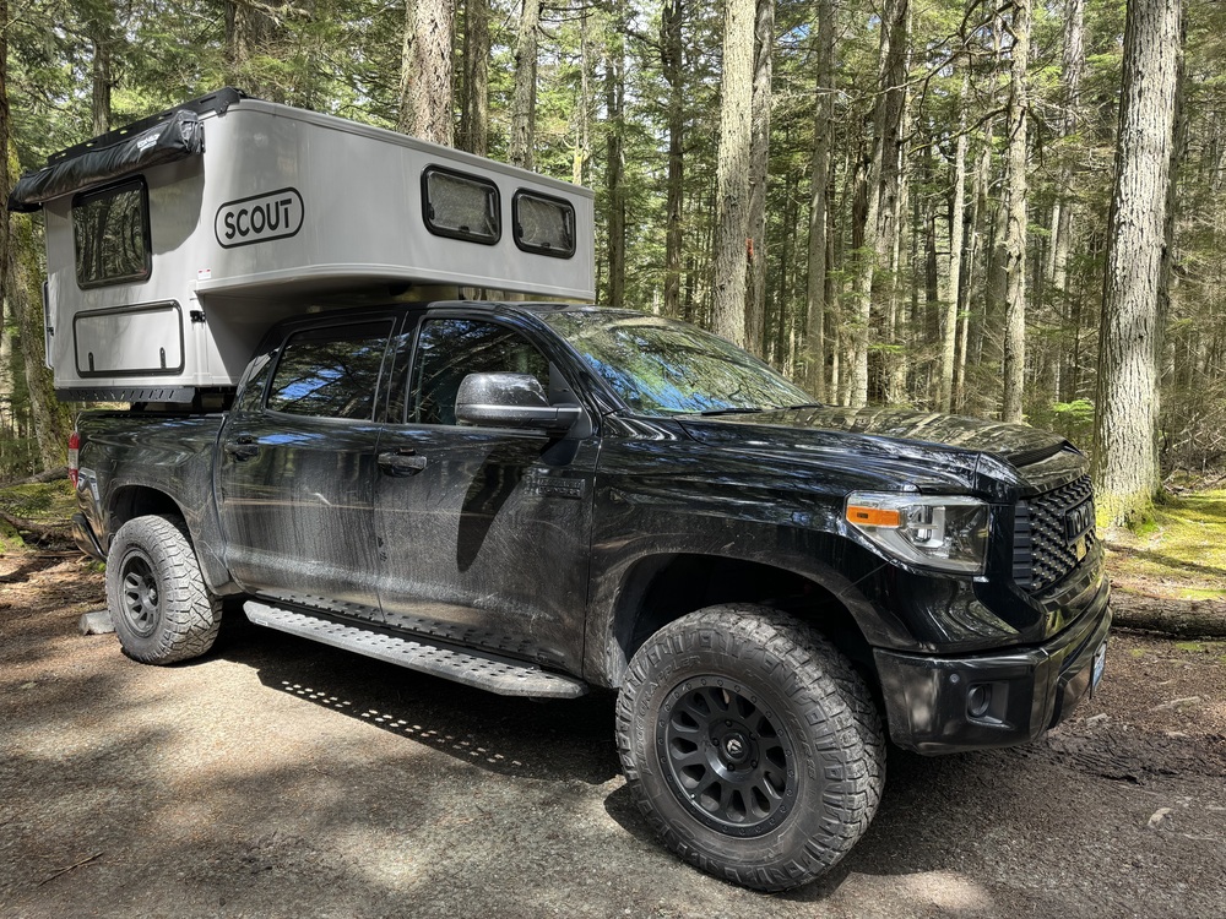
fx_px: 850
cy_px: 460
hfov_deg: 71.6
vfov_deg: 56.8
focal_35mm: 24
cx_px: 613
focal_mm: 6.76
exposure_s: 1/148
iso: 64
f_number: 1.78
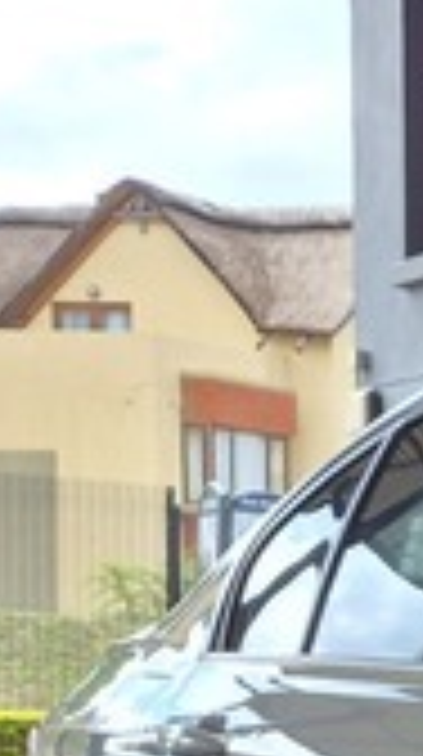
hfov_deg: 6.0
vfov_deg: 13.7
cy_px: 882
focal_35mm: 153
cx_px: 1962
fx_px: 3063
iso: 25
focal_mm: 5.4
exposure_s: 1/252
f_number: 1.8
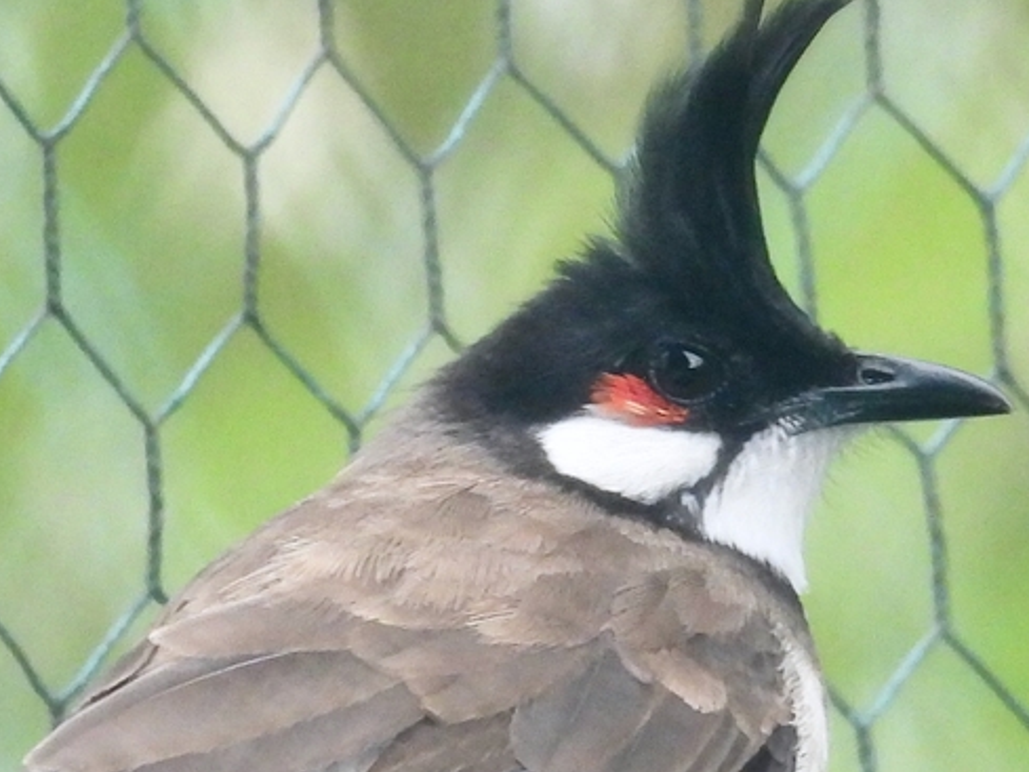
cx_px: 362
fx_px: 48525
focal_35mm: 1632
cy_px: 592
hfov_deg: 1.2
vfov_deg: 0.9
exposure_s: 1/200
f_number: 5.6
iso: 560
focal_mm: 125
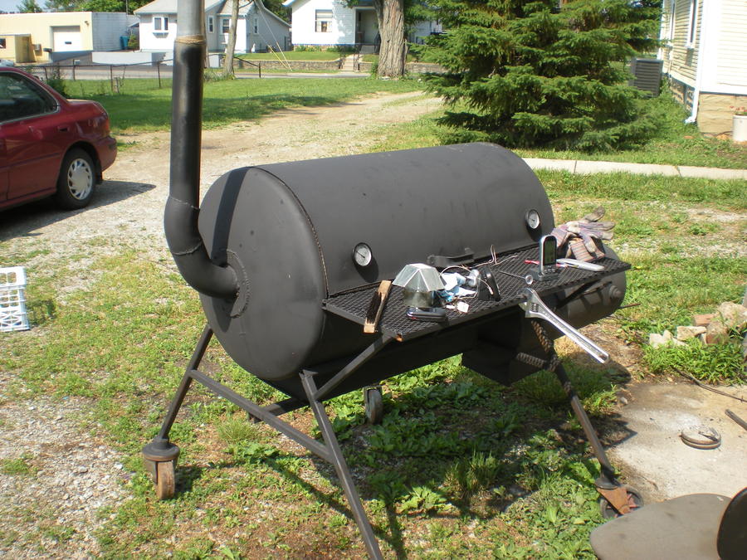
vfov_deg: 37.7
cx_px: 374
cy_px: 280
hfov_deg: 49.0
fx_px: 820
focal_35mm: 38
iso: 64
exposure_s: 1/226
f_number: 4.6
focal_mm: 6.3
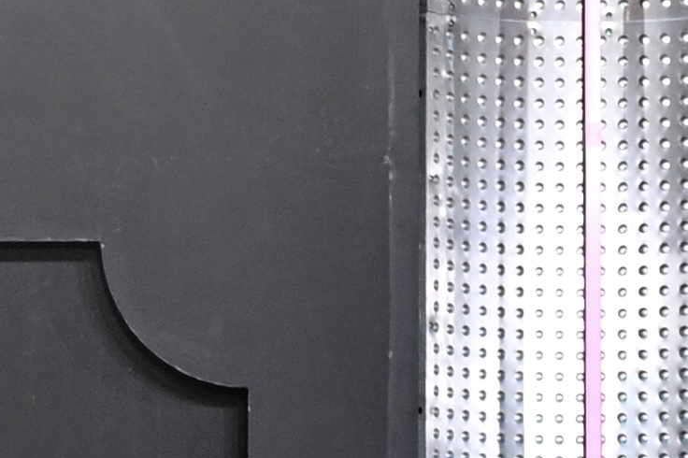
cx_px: -487
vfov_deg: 3.9
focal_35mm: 341
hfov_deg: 5.9
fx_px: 6514
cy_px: 1436
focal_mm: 49
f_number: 4
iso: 500
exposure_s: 1/125
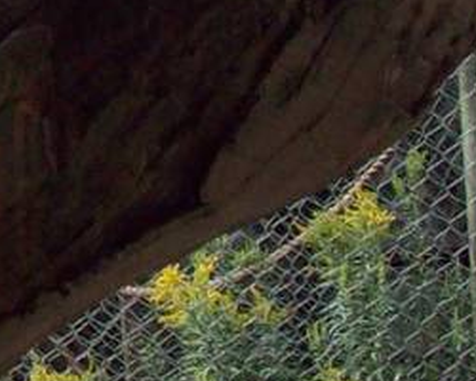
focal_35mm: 231
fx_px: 3254
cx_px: -446
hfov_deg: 8.0
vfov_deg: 6.6
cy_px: -280
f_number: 2.8
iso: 80
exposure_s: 1/276
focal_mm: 6.2
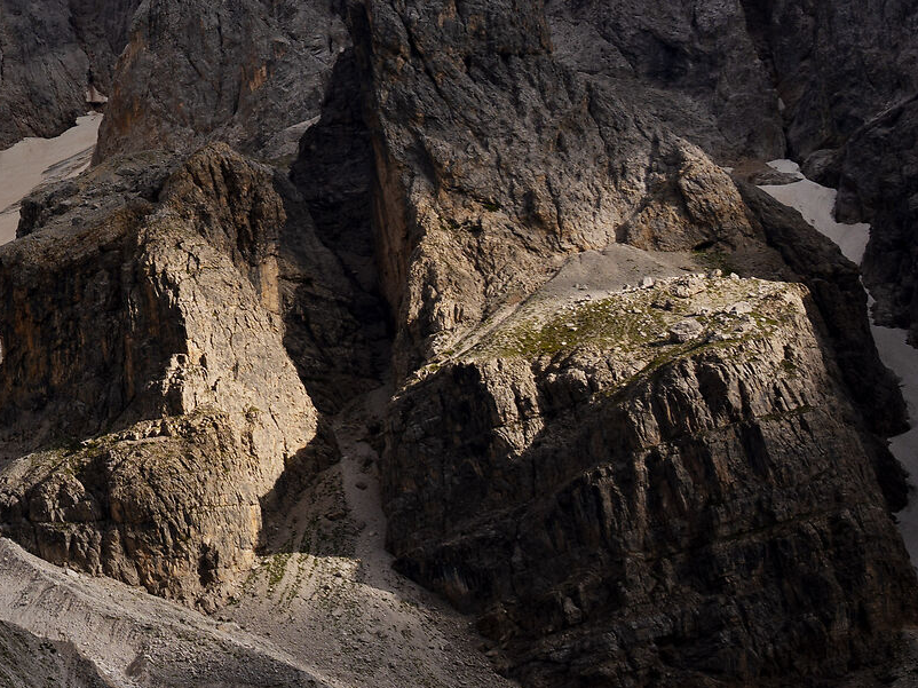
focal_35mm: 118
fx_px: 3128
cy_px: -56
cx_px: -335
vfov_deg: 12.4
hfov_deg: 15.7
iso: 100
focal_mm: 41
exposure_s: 1/320
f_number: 7.1
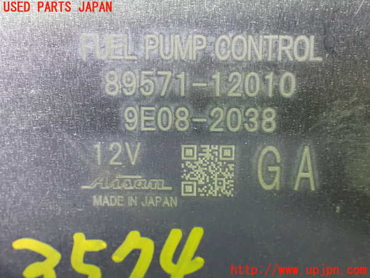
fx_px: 534
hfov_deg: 38.2
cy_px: 139
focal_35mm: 50
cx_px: 185
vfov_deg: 29.1
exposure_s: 1/25
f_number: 3.2
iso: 1600
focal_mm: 9.01
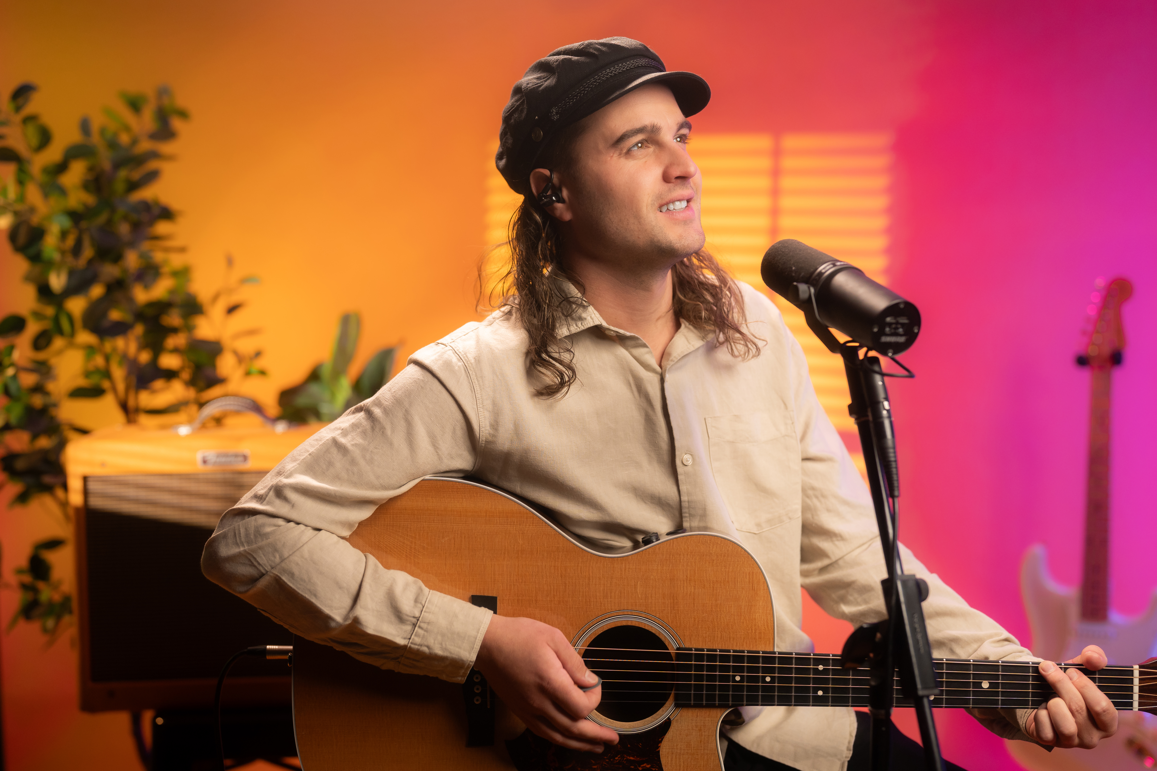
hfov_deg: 39.6
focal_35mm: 50
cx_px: 578
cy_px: 386
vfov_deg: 27.0
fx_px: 1607
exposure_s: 1/200
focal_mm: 50
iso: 800
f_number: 2
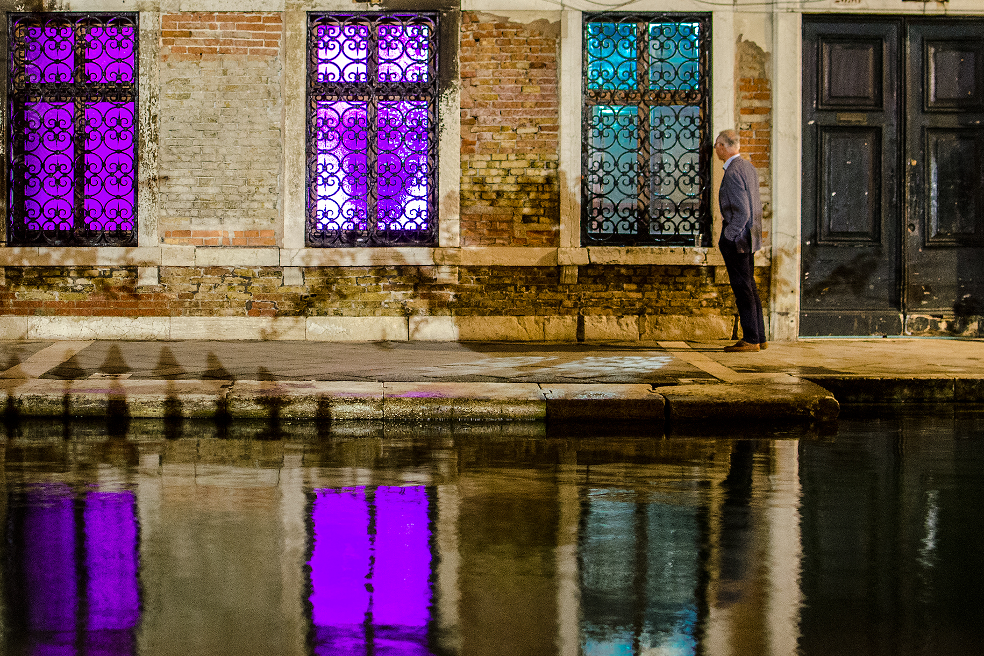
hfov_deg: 36.5
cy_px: 325
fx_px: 1490
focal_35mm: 55
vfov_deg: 24.8
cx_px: 502
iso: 2000
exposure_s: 1/4
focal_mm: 35
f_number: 1.8
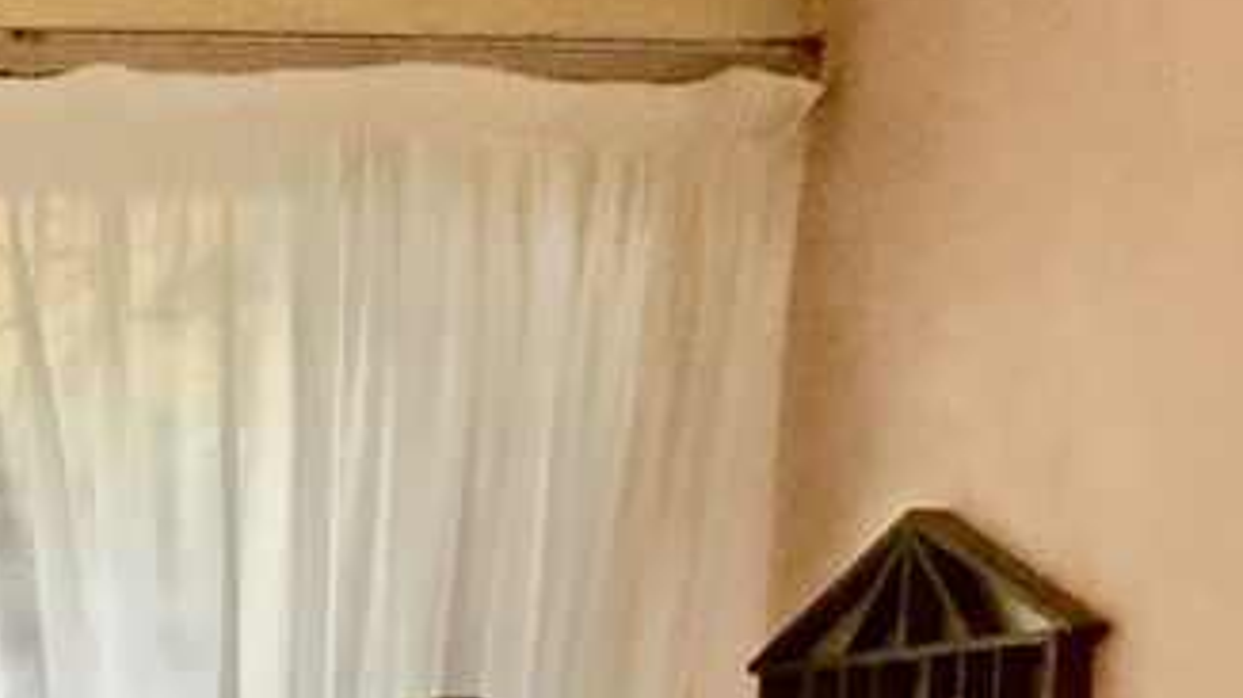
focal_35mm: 166
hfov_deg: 12.2
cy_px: 2105
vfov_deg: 6.6
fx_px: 5469
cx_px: -759
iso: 50
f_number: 2.4
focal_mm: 3.3
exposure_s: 1/33
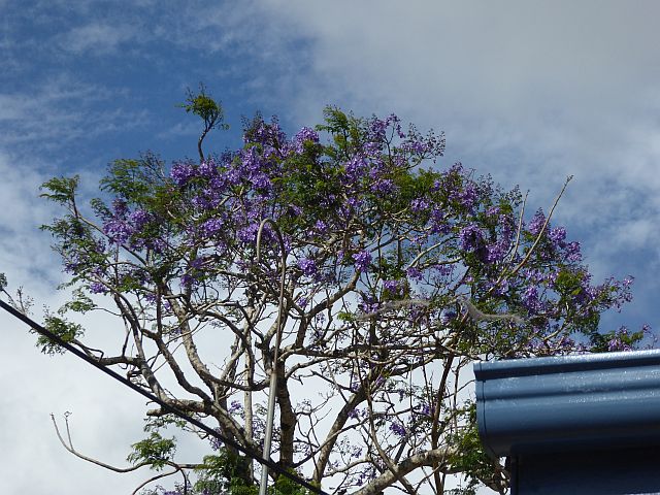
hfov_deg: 15.5
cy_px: 248
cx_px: 330
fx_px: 2421
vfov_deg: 11.7
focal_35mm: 127
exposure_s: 1/800
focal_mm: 20.6
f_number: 5.1
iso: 100
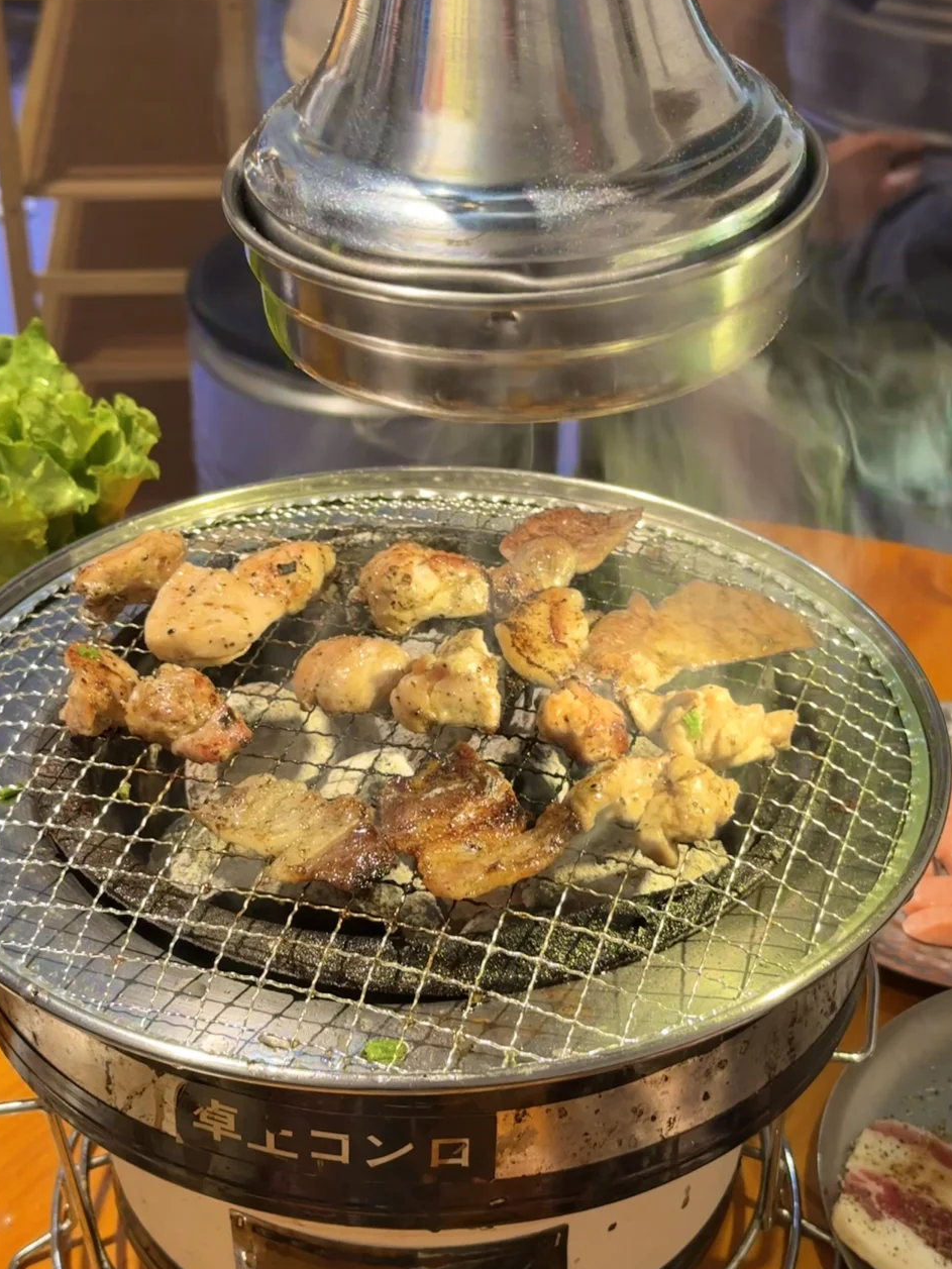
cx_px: 502
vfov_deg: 34.9
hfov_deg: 26.6
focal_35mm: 55
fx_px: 2016
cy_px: 615
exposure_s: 1/50
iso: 100
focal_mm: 6.76
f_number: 1.78
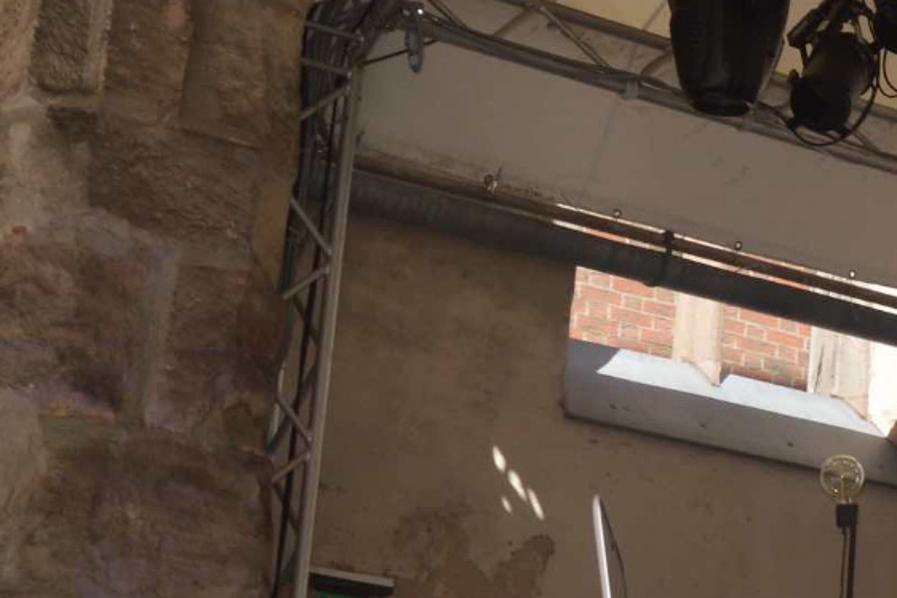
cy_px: 347
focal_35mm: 77
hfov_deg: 23.5
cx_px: 1134
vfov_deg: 17.7
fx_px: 1918
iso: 100
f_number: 6.3
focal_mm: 18
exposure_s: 1/200
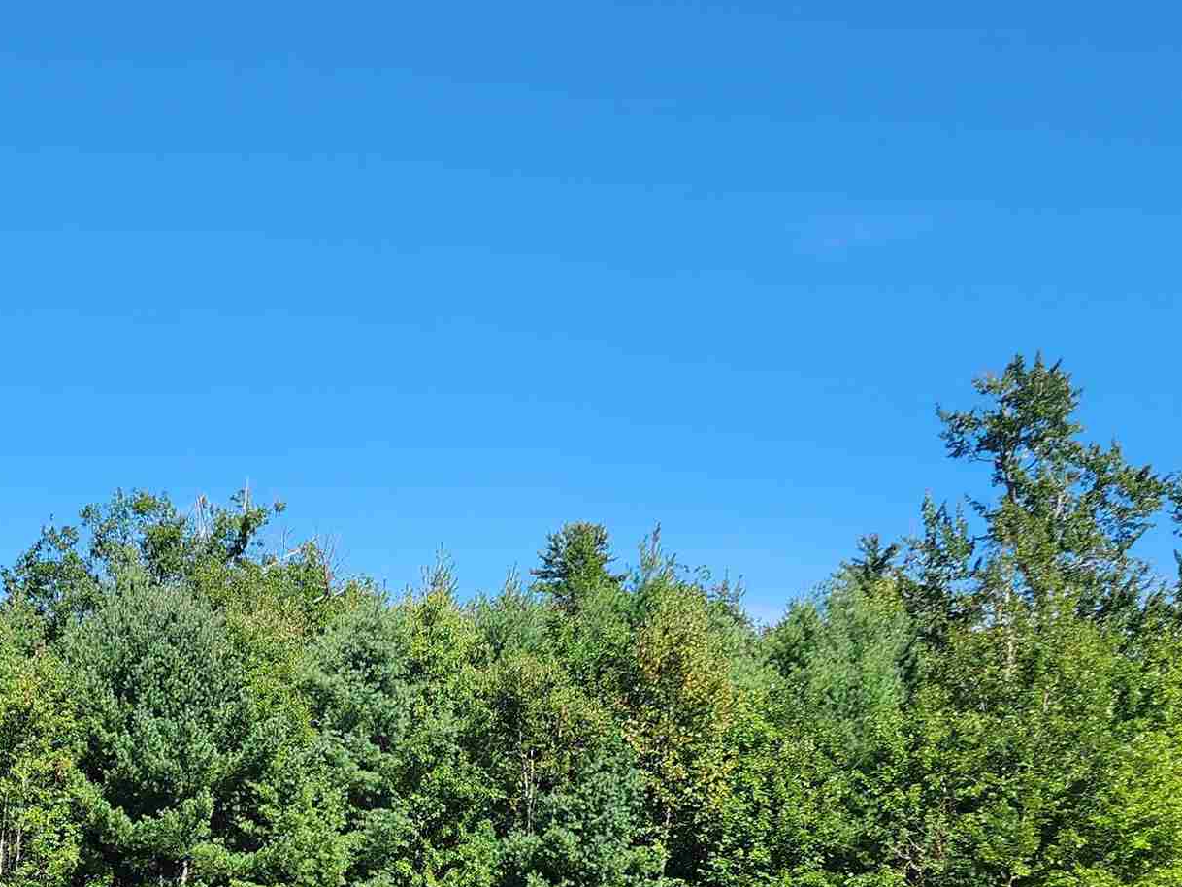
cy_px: 860
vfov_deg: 24.2
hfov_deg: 32.7
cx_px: 335
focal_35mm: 58
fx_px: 1981
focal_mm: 6.4
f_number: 1.8
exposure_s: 1/752
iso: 12
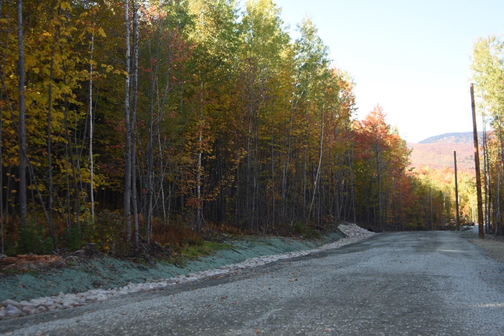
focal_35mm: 42
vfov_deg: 31.9
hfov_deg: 46.4
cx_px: 252
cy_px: 168
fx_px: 588
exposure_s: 1/160
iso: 100
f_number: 3.5
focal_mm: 28
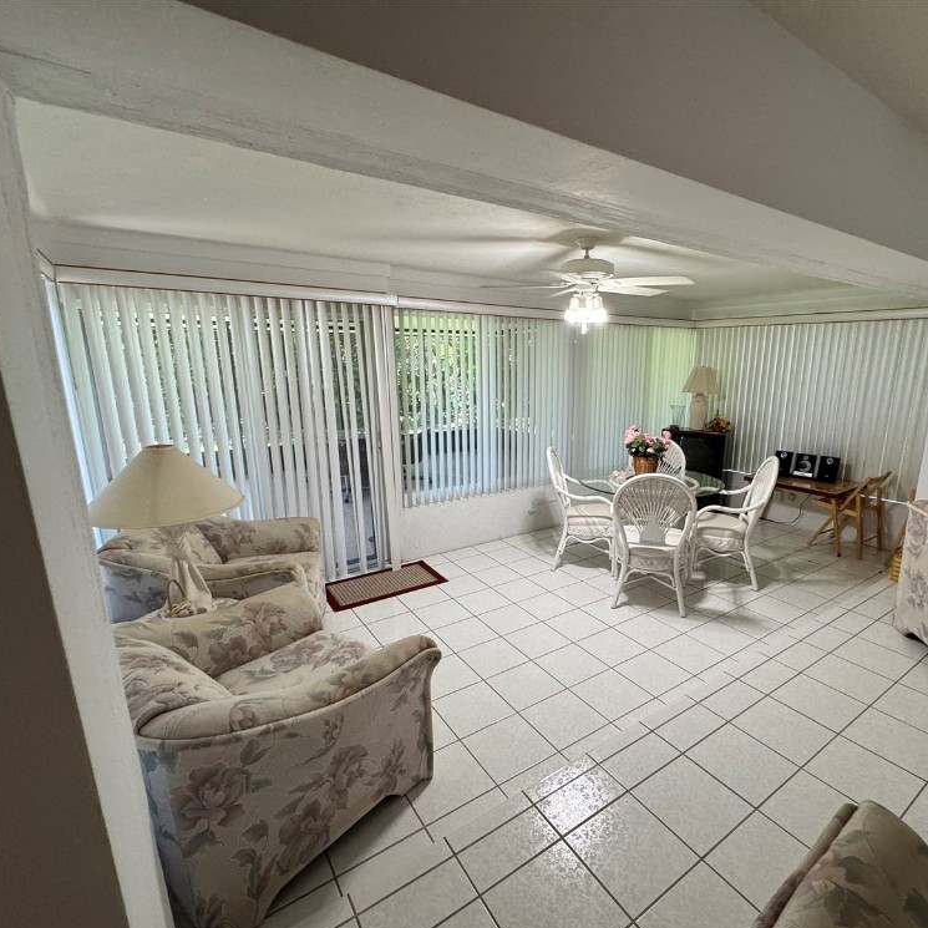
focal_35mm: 17
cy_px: 477
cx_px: 529
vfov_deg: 83.9
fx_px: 516
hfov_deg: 83.5
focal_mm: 2.22
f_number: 2.2
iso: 200
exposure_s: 1/120
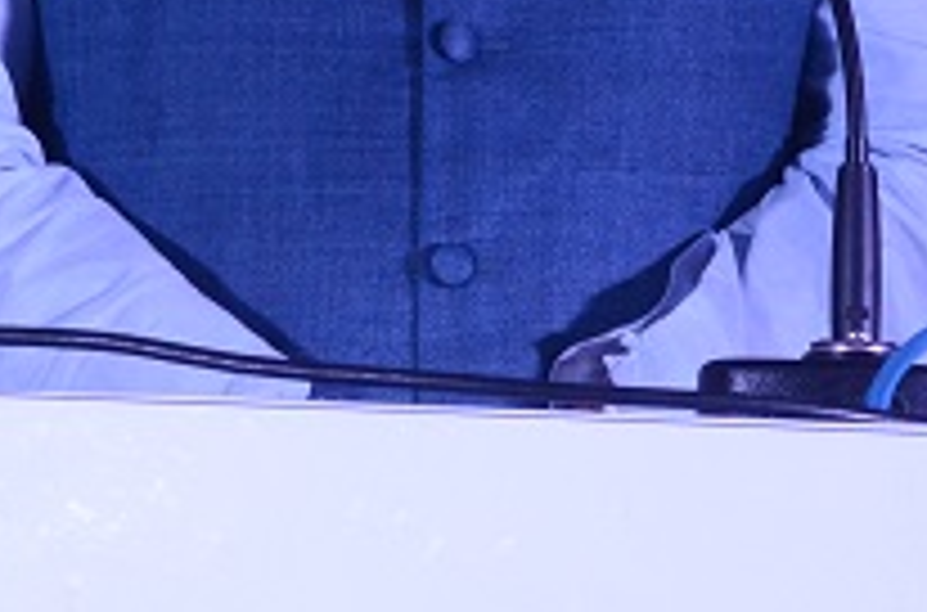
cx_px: 410
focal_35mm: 766
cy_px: -176
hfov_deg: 2.7
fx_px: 19664
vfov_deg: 1.8
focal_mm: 140
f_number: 8
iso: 1600
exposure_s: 1/125
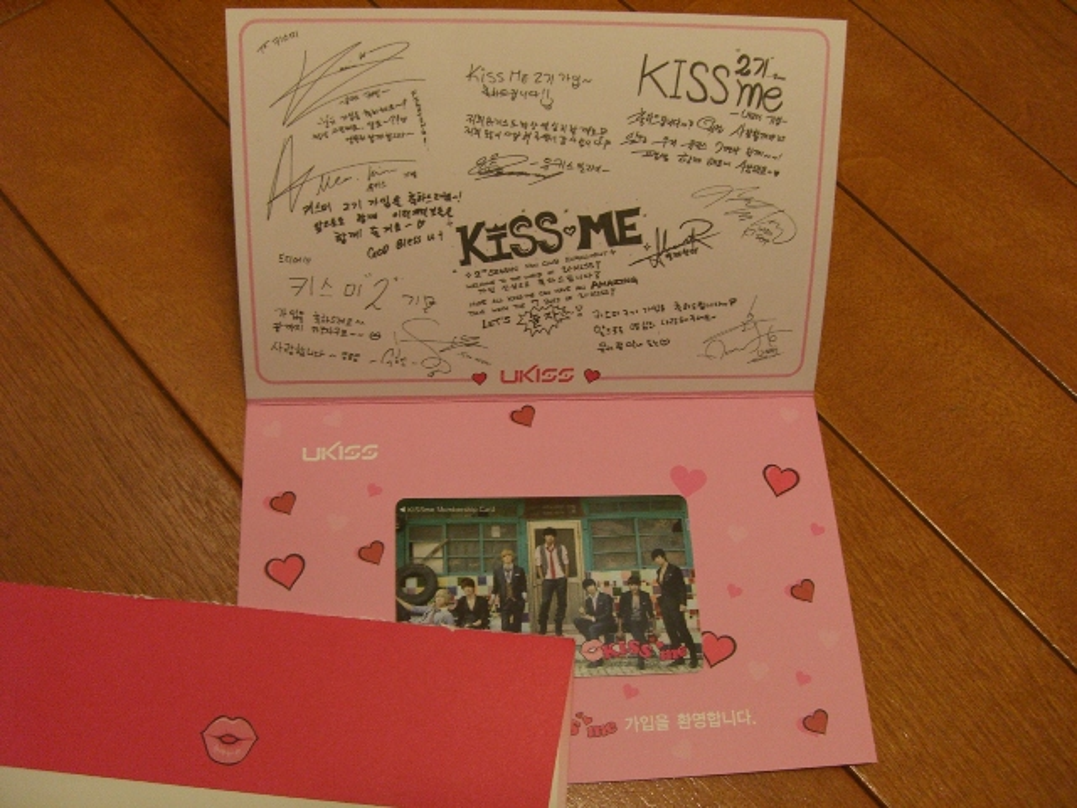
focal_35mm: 38
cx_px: 538
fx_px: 1182
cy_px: 404
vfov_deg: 37.7
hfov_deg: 49.0
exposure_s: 1/30
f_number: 2.7
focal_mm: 6.2
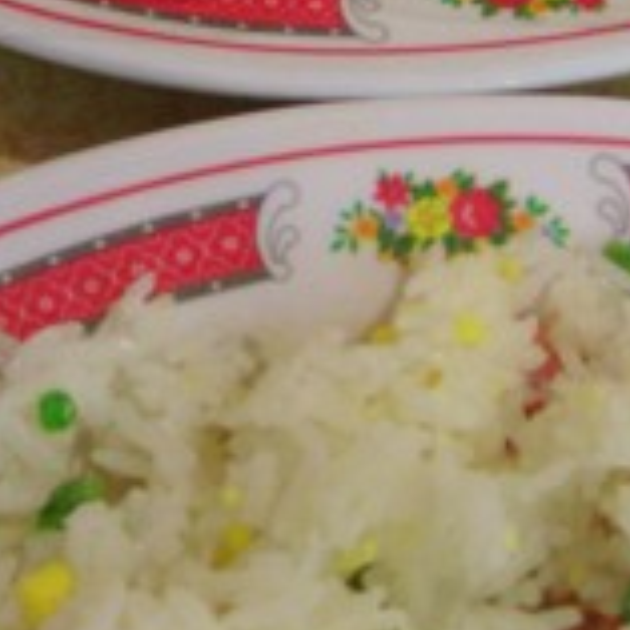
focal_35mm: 91
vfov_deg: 18.7
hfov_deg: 19.0
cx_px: 413
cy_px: 40
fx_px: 1874
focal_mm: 60
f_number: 2.8
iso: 256
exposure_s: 1/10
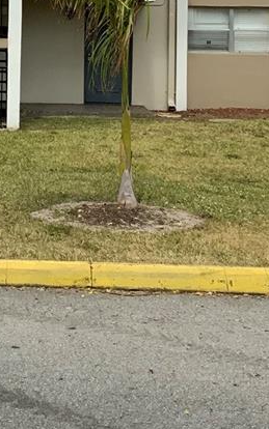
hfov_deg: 14.4
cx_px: -26
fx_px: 1043
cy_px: 1
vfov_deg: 22.4
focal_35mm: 89
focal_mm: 3
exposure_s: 1/3534
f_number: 1.8
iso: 20
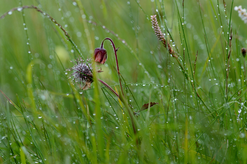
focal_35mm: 158
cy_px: 82
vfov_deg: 8.7
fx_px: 1080
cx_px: 124
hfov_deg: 13.1
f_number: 5.6
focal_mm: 105
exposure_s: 1/400
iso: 200
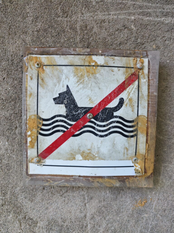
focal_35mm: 23
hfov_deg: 58.9
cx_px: 87
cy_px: 116
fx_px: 154
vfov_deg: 73.9
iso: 1000
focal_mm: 8.72
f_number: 2
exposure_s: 1/700
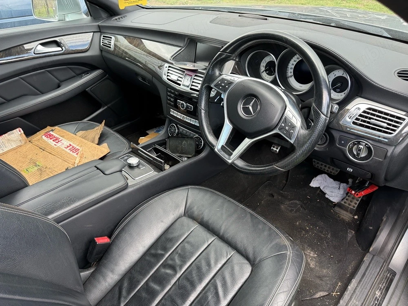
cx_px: 204
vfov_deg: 56.8
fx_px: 283
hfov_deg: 71.6
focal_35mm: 24
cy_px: 153
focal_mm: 6.76
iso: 125
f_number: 1.78
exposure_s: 1/156
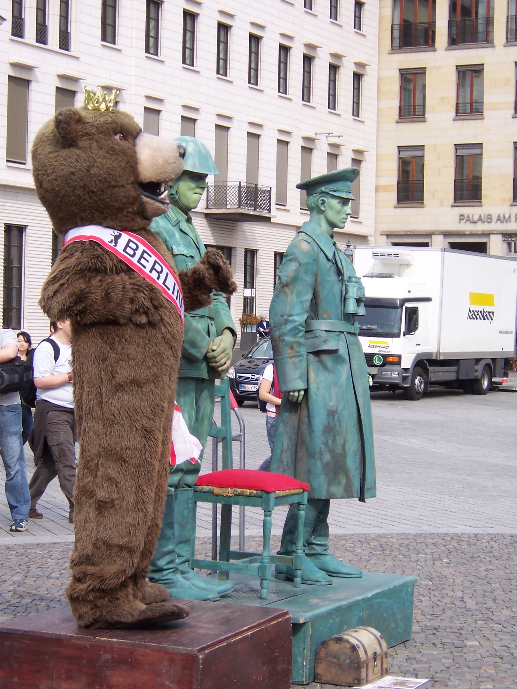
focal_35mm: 82
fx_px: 1633
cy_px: 344
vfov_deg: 23.8
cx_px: 258
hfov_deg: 18.0
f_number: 4.8
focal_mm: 13.5
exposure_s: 1/350
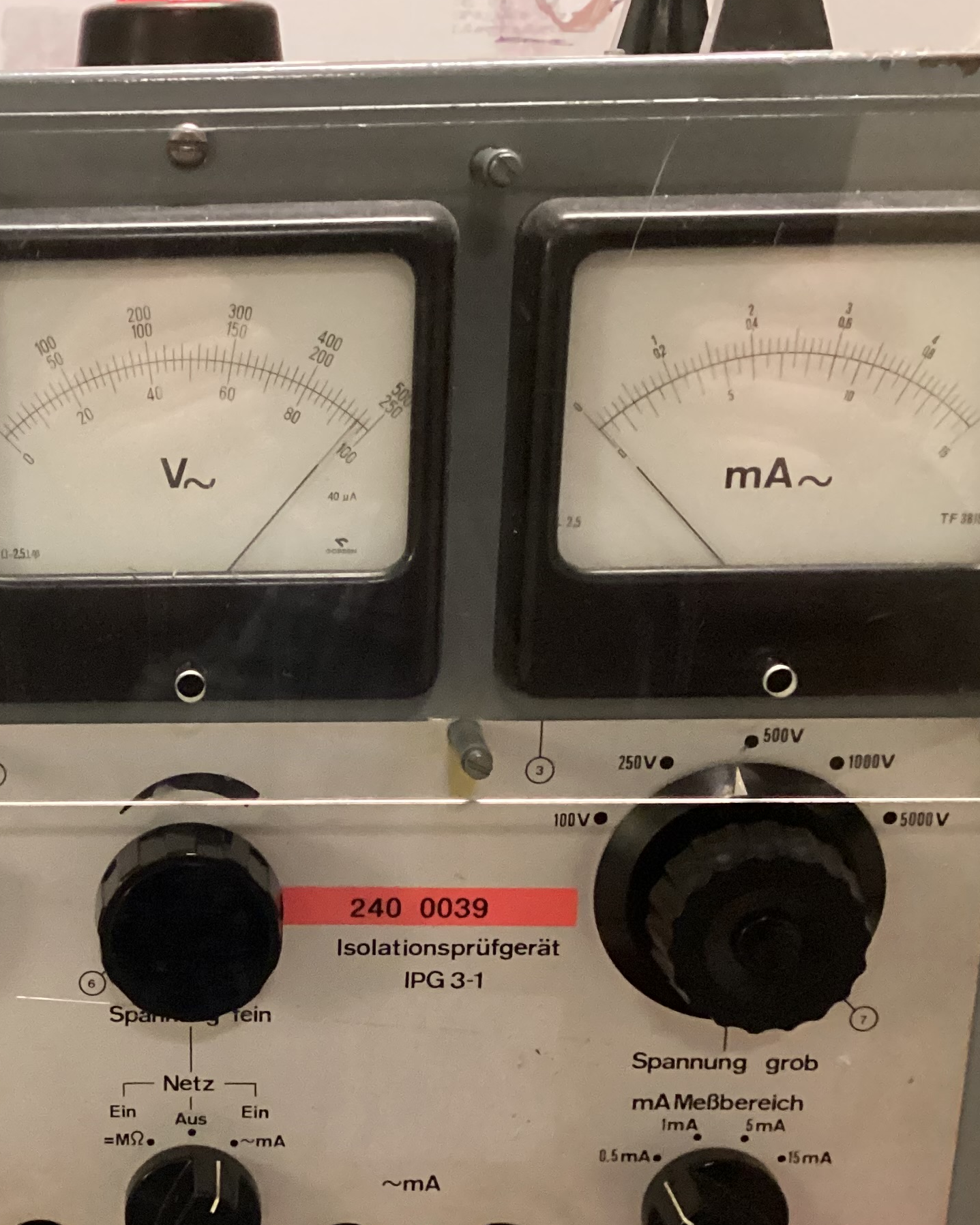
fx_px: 1994
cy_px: 793
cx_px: 121
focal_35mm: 55
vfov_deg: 33.9
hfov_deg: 26.8
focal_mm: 3.3
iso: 640
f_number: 2.4
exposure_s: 1/30
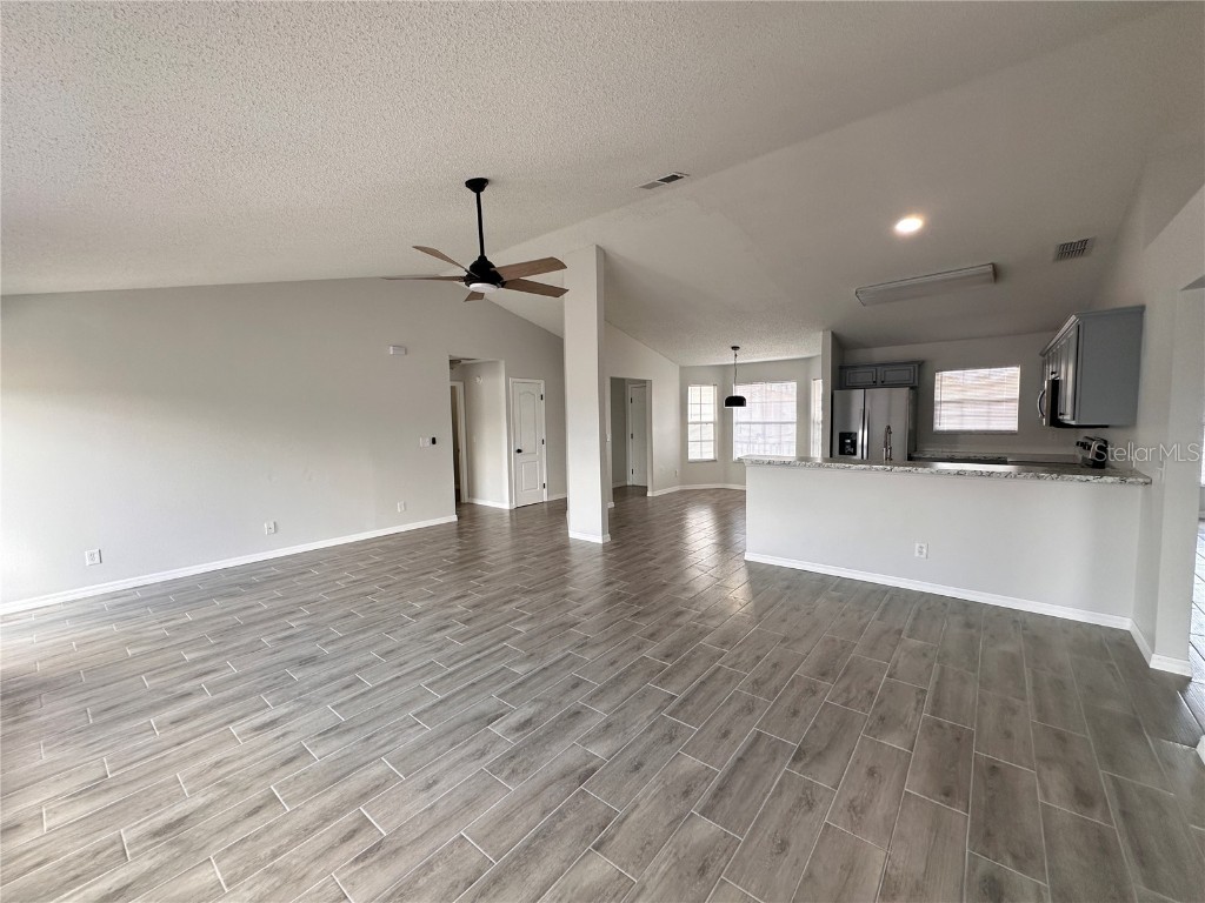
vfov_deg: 85.7
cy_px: 452
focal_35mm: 14
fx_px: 487
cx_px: 602
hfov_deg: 102.1
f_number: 2.2
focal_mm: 2.22
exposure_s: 1/99
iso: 100
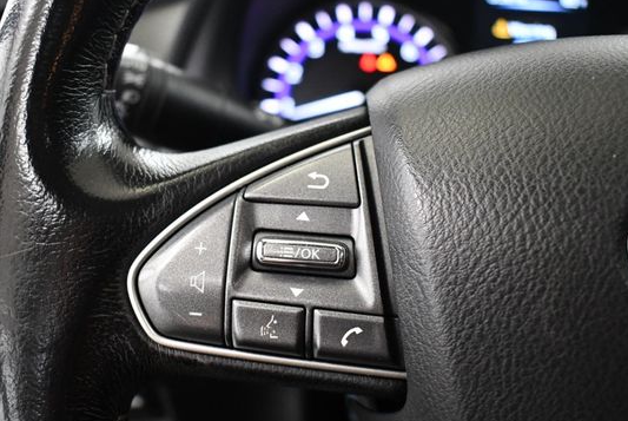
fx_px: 838
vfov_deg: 28.1
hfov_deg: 41.0
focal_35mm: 48
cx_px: 282
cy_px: 248
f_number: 3.5
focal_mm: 20
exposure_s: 1/125
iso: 3200
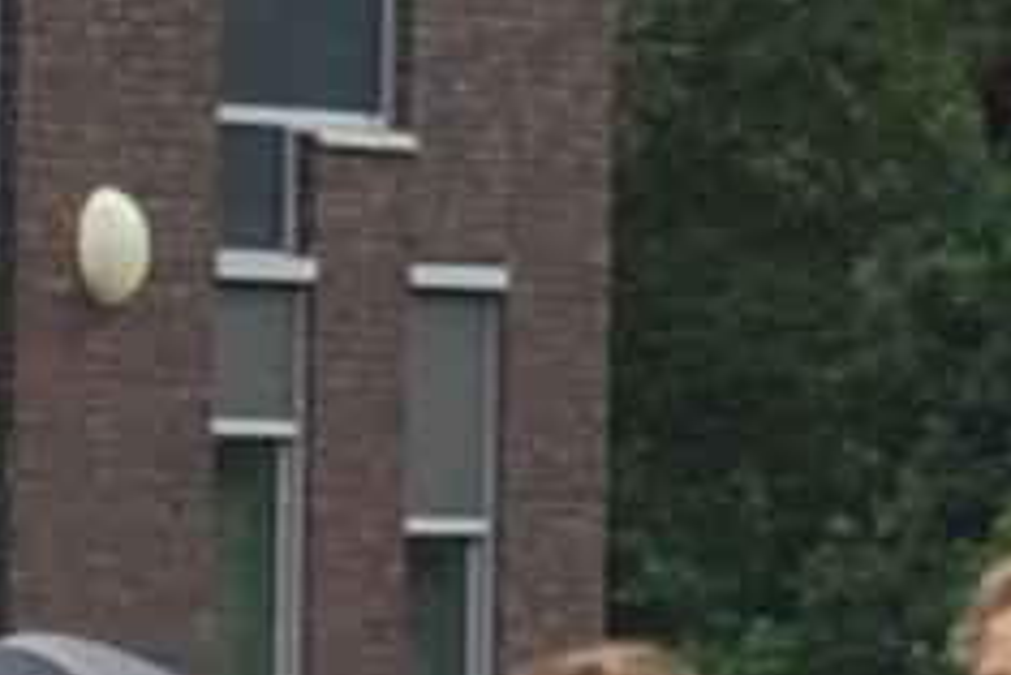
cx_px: 516
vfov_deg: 2.5
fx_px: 15662
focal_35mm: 557
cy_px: 1094
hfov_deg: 3.7
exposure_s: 1/200
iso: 200
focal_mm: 55
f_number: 7.1
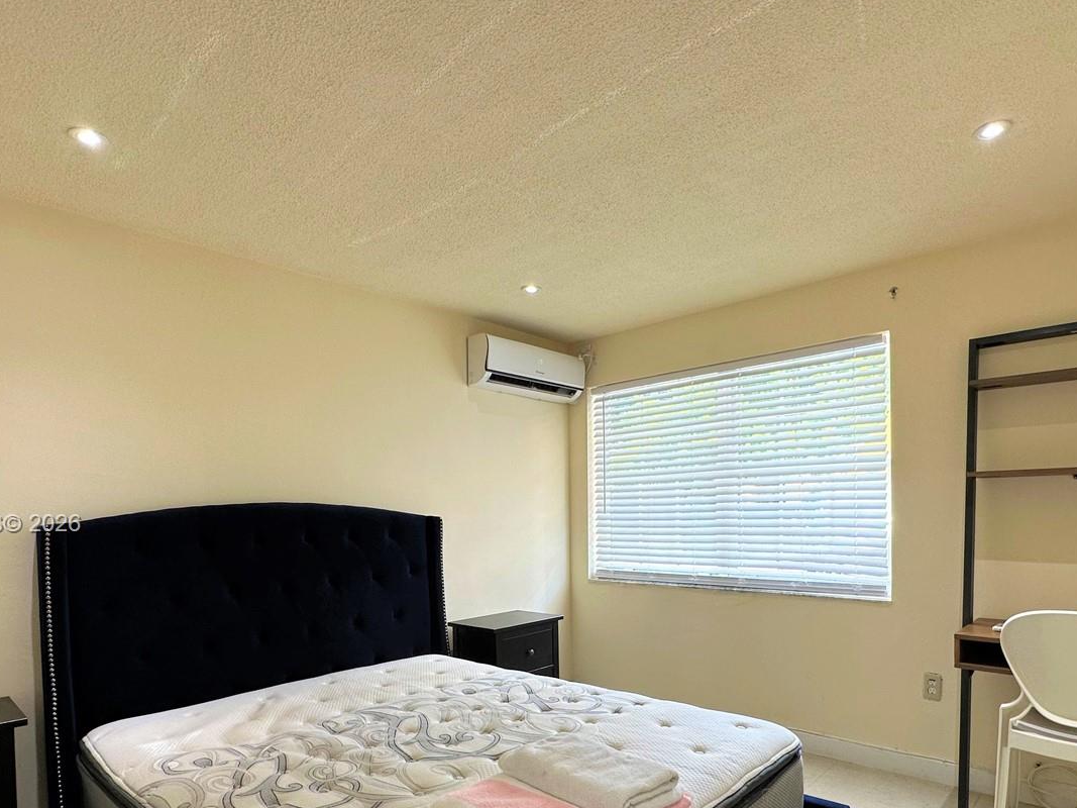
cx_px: 574
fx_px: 653
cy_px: 525
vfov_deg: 62.2
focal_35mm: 21
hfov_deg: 78.9
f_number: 2.2
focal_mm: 2.22
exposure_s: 1/120
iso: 64
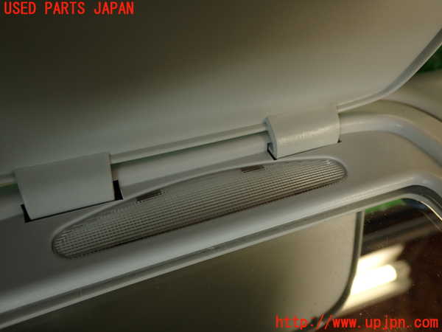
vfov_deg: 44.2
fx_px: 409
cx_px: 221
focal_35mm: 32
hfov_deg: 56.8
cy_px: 166
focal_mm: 5.79
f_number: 3.2
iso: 100
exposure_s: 1/60
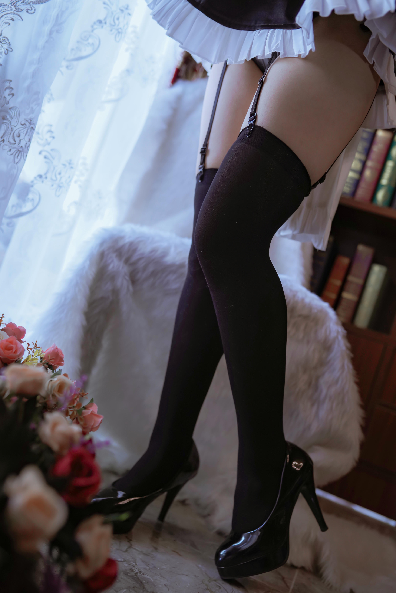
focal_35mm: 35
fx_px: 577
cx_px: 198
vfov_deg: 54.4
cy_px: 296
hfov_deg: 37.9
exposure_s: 1/160
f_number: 2.5
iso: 640
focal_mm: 35
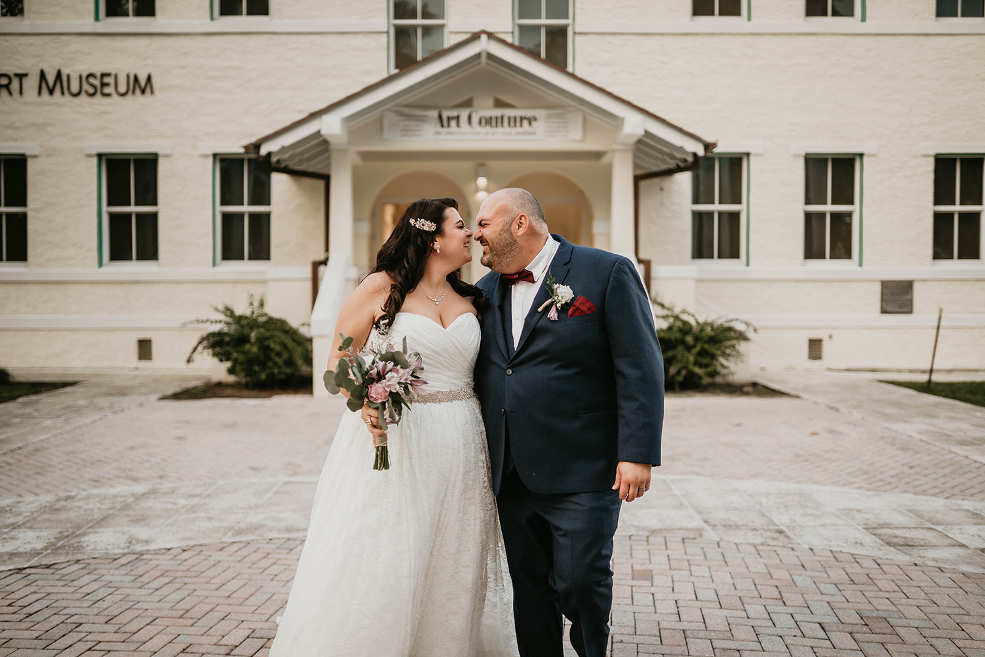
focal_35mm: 35
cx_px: 492
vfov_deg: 37.9
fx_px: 958
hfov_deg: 54.4
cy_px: 328
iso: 160
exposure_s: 1/500
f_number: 1.4
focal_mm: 35
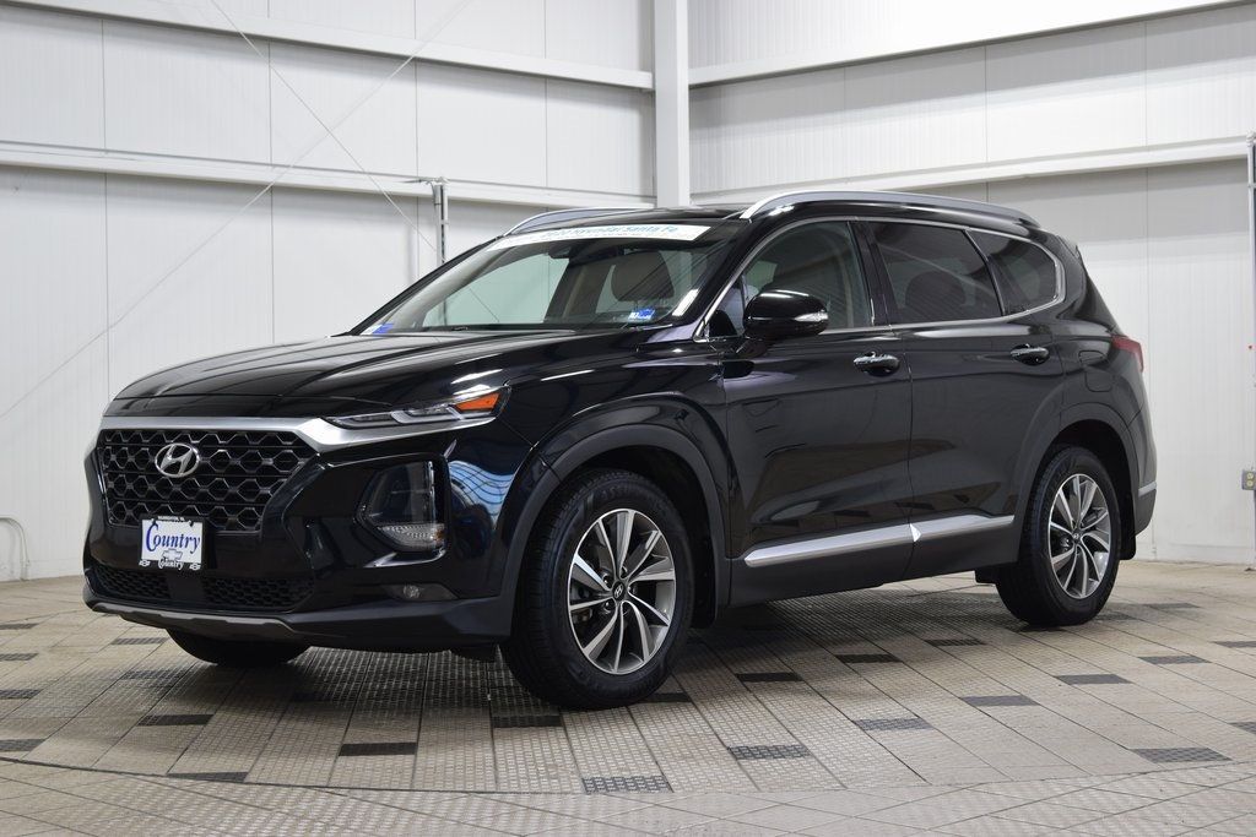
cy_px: 418
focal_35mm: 60
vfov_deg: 22.6
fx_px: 2093
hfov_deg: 33.4
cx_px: 628
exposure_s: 1/15
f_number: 6.3
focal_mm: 40
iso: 450
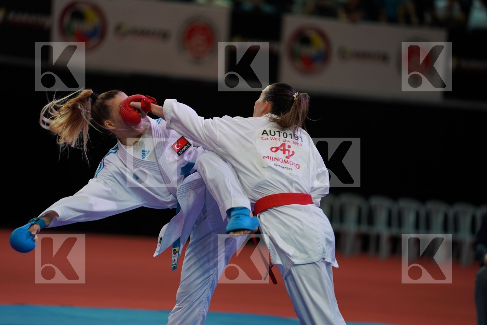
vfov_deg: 6.9
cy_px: 162
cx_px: 244
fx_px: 2705
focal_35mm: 200
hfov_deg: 10.3
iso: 640
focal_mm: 200
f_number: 2.8
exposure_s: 1/1000
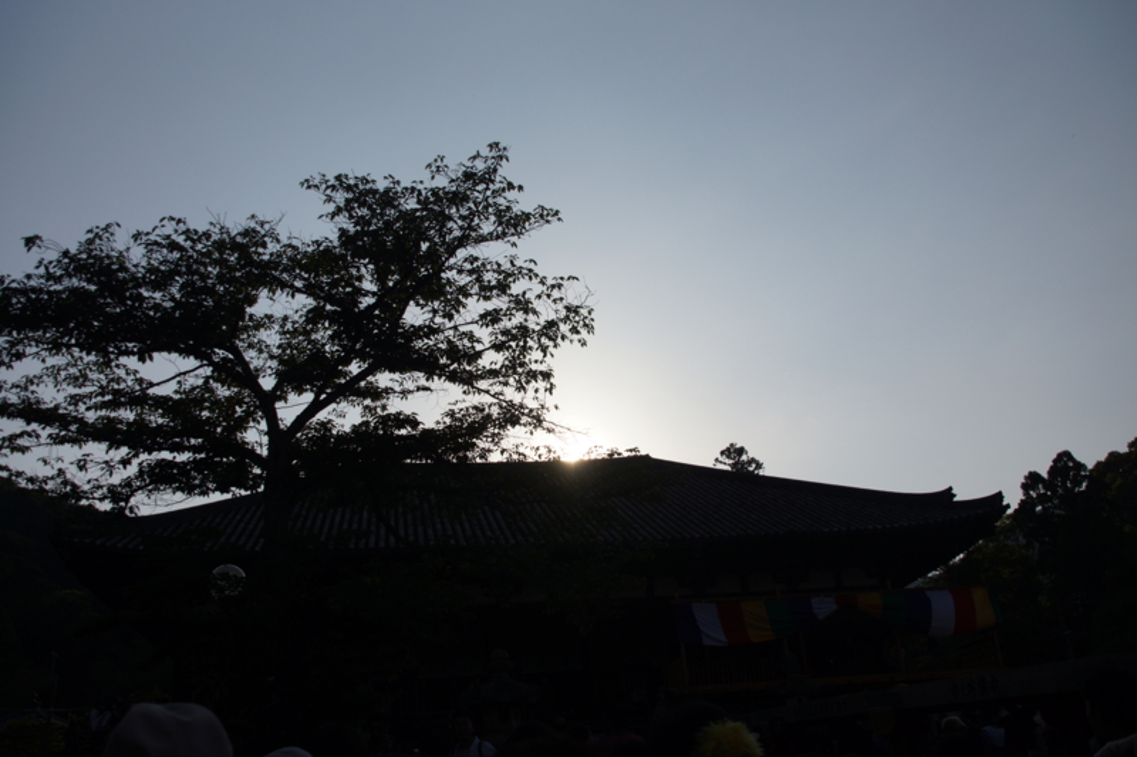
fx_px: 1042
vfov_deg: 40.0
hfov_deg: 57.2
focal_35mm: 33
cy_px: 378
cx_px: 568
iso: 100
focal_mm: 22
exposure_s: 1/2500
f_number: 5.6
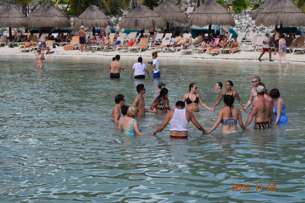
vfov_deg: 16.5
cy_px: 102
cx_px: 152
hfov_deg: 24.6
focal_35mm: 82
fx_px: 699
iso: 200
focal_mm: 55
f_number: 9
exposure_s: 1/320
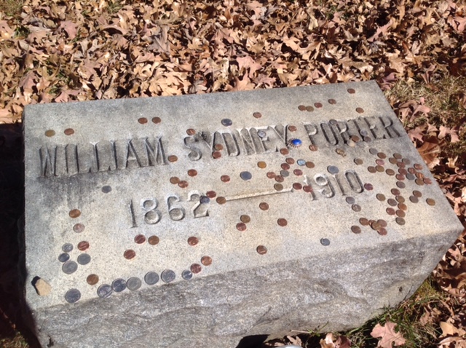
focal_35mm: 35
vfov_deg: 40.6
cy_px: 174
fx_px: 470
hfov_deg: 52.7
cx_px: 233
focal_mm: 4.28
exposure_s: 1/2160
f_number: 2.4
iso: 50
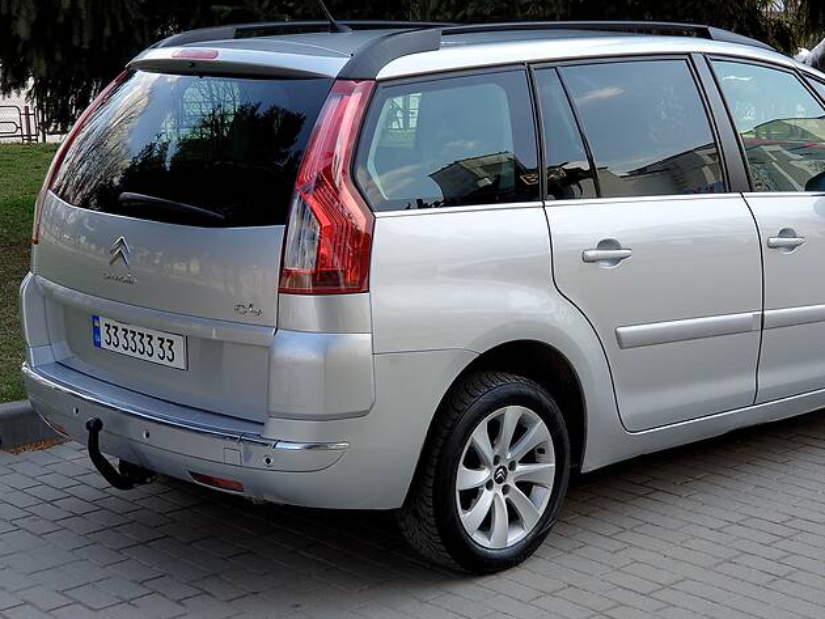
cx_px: 505
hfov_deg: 29.3
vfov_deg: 22.3
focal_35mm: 66
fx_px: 1574
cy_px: 281
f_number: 2.4
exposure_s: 1/201
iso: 25
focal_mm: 6
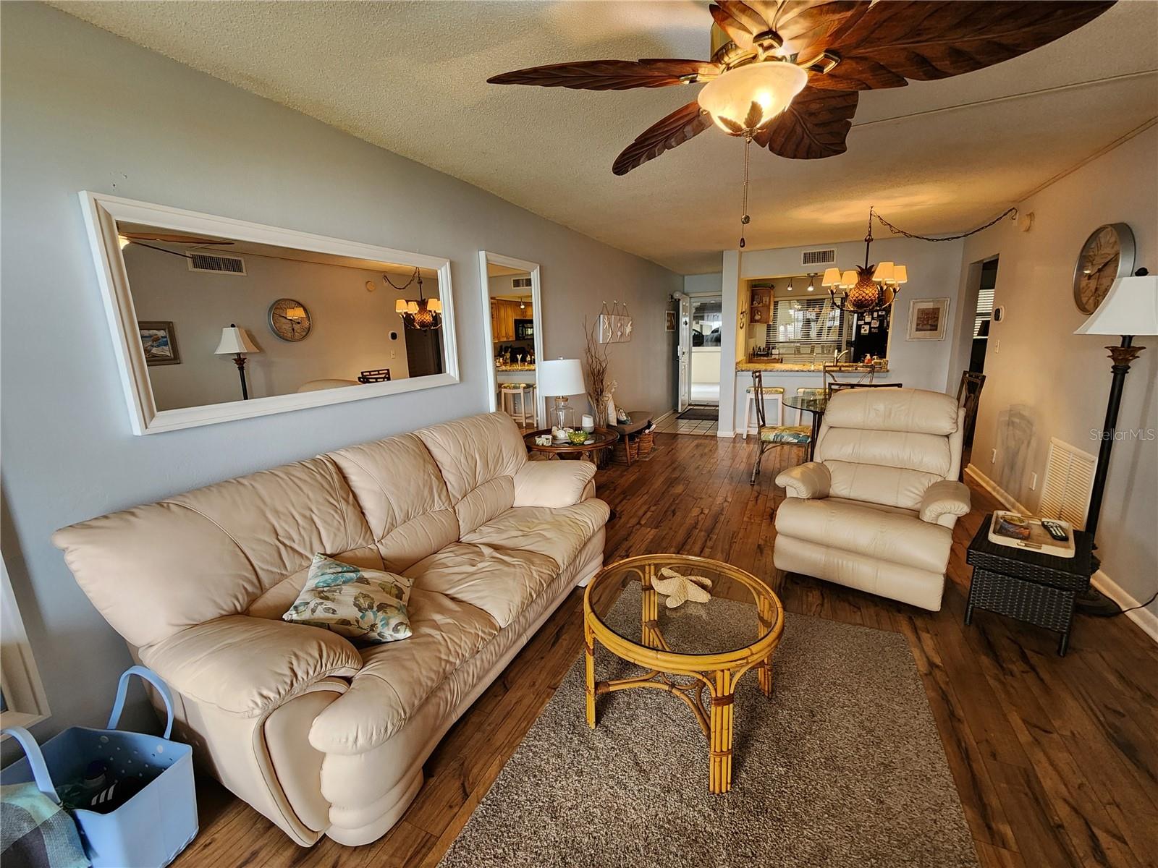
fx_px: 435
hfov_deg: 106.2
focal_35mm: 13
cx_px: 579
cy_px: 434
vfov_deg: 89.9
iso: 320
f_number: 2.2
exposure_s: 1/60
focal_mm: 2.2
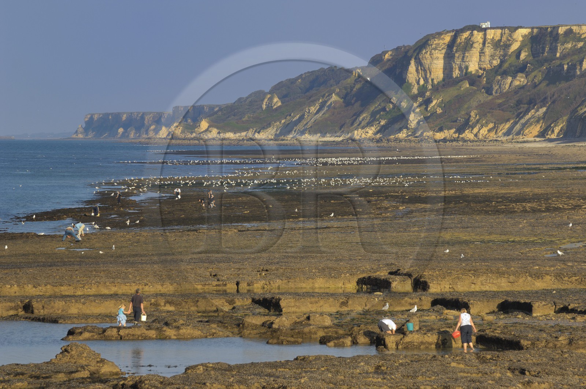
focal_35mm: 262
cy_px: 194
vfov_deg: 5.2
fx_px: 4267
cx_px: 293
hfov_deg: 7.9
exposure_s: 1/100
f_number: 7.6
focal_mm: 175
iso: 100
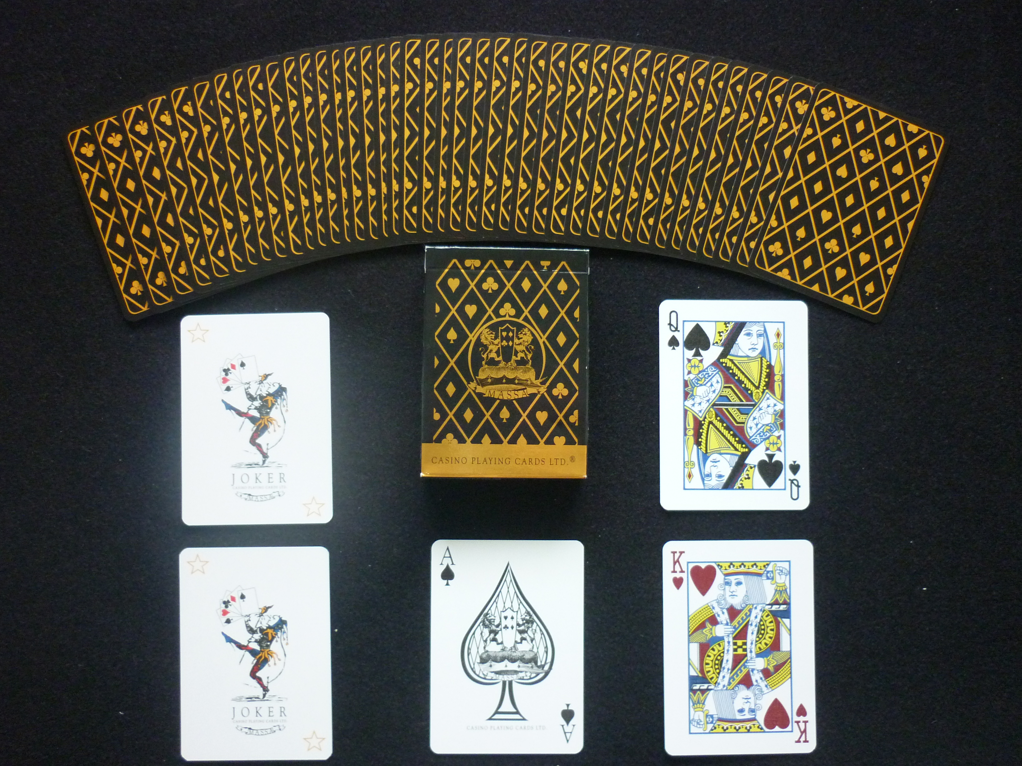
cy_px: 383
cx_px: 511
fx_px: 974
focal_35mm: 33
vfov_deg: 42.9
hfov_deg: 55.4
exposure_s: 1/30
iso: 400
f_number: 2.8
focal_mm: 5.5
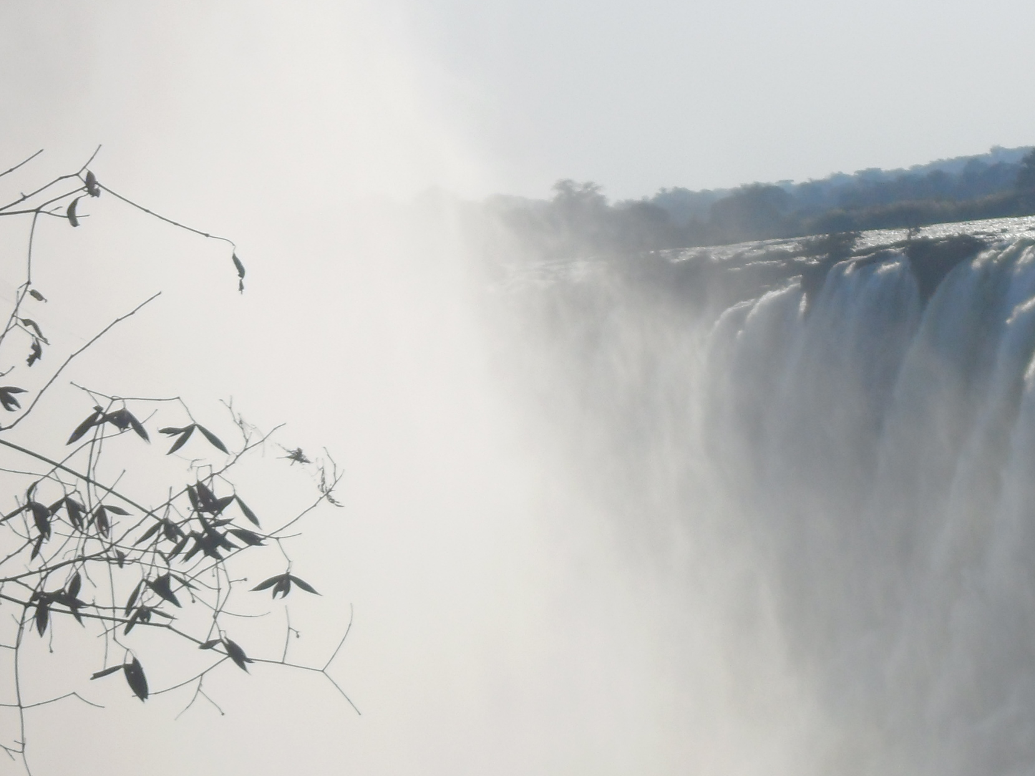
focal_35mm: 137
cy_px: 643
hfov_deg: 14.3
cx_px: 863
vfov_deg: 10.8
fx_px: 4096
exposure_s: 1/350
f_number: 9.8
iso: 100
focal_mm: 13.2
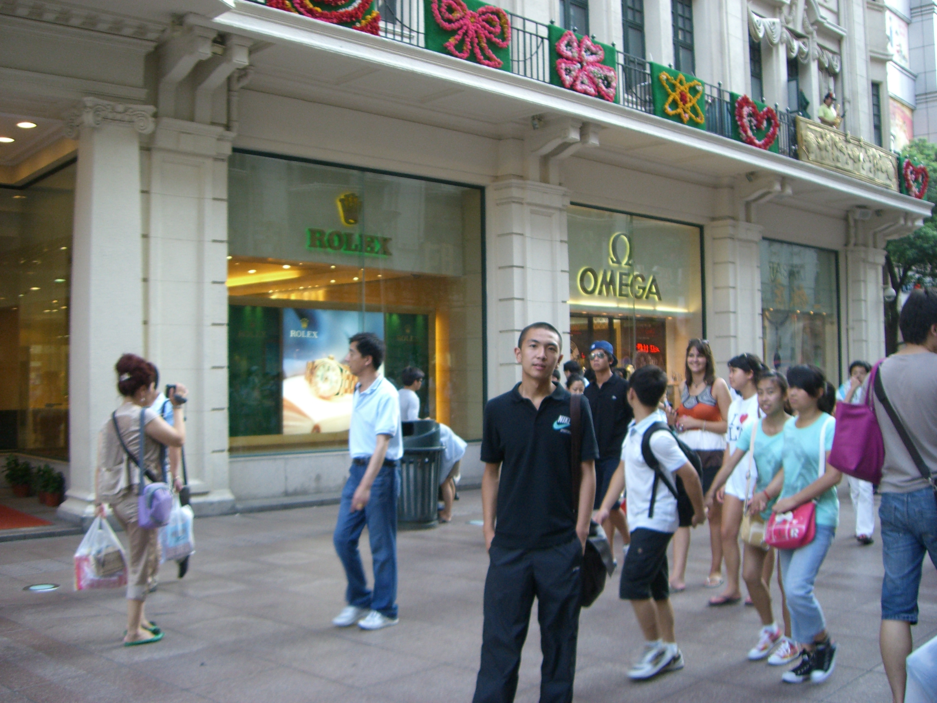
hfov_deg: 49.0
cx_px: 468
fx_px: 1029
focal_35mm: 38
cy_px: 352
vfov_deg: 37.7
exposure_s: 1/100
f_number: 2.7
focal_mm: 6.2
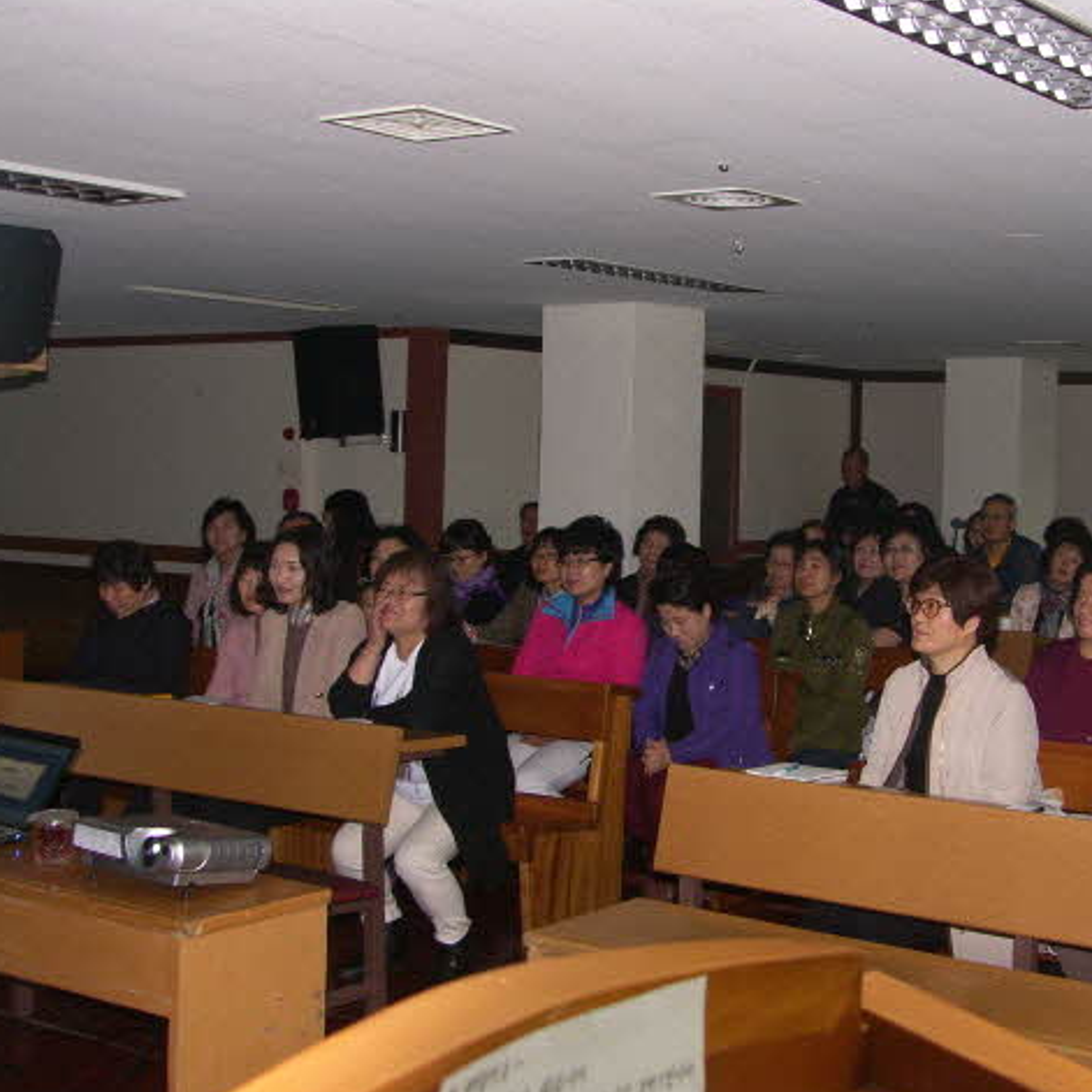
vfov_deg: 35.4
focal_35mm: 48
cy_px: 545
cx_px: 728
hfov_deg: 35.0
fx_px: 1713
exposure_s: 1/40
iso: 100
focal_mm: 10.3
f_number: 2.5
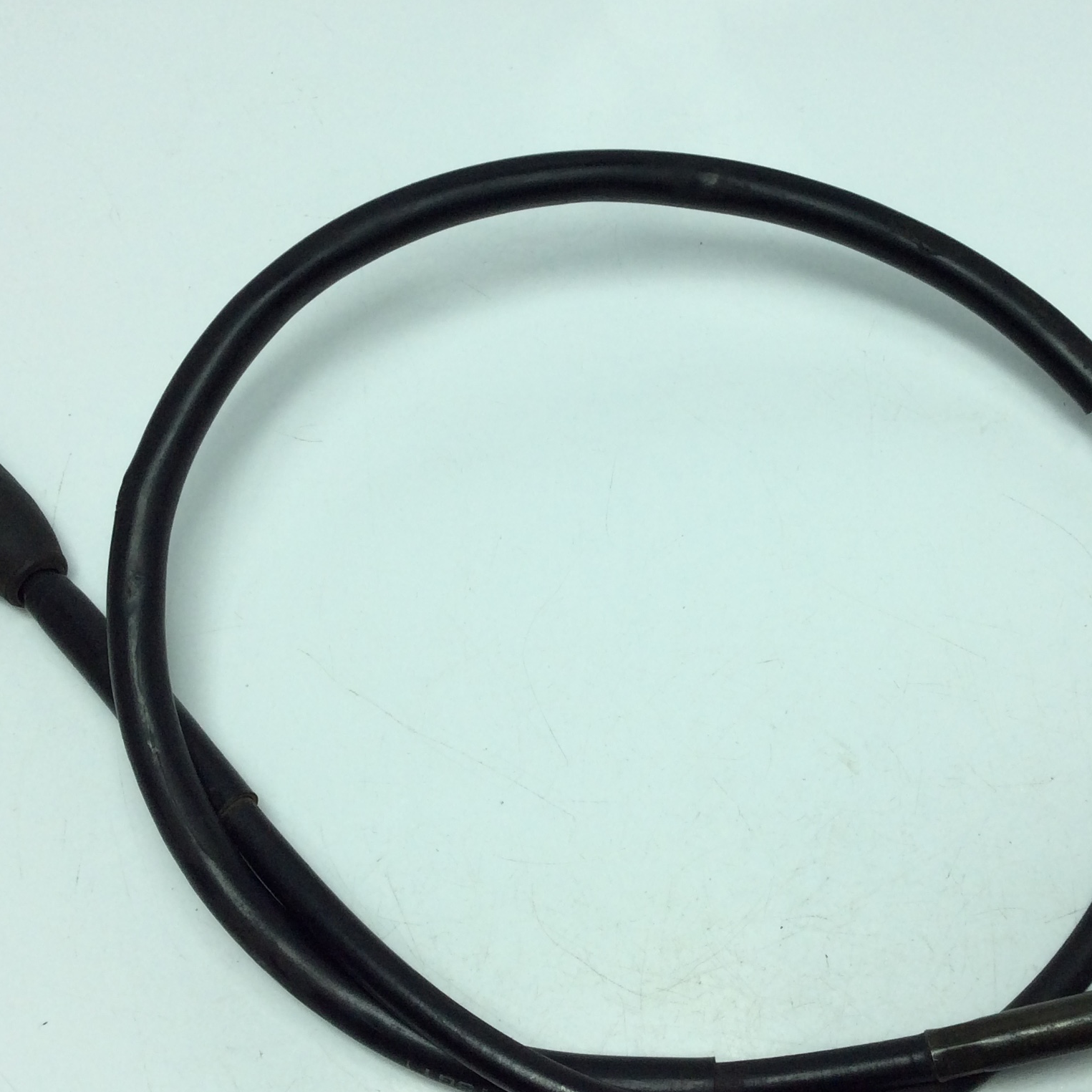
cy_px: 599
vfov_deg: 35.3
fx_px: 1713
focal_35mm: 48
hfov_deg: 35.3
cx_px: 617
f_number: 2.4
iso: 32
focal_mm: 3.3
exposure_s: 1/572
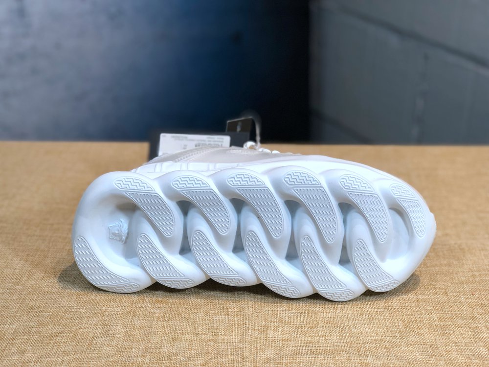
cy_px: 184
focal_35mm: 57
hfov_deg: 33.8
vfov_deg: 25.7
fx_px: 805
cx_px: 244
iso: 32
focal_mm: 6.6
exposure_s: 1/33
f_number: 2.8
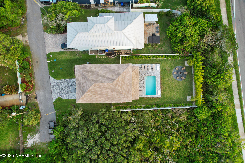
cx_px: 122
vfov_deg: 57.2
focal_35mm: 22
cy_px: 82
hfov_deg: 78.6
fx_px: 150
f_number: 2.8
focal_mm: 8.38
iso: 100
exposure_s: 1/60
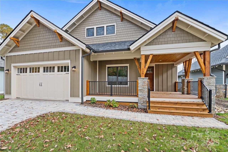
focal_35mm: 15
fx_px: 95
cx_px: 114
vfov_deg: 77.3
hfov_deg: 100.4
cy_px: 76
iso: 500
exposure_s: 1/125
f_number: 8
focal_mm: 15
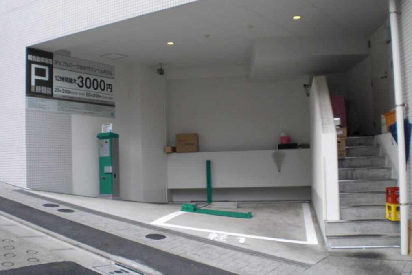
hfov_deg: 48.5
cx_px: 205
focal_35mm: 40
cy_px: 138
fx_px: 458
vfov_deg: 33.4
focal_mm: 6.3
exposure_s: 1/200
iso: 64
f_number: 3.1
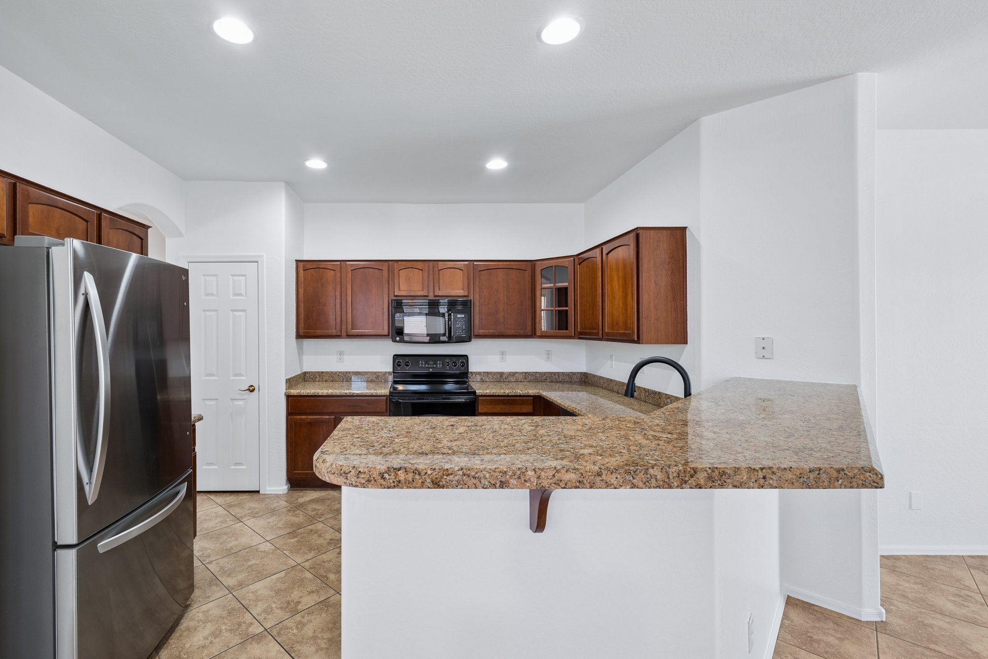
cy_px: 330
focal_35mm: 14
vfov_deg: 81.2
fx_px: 384
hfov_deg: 104.3
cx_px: 494
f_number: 8
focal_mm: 14
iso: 400
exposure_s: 1/6
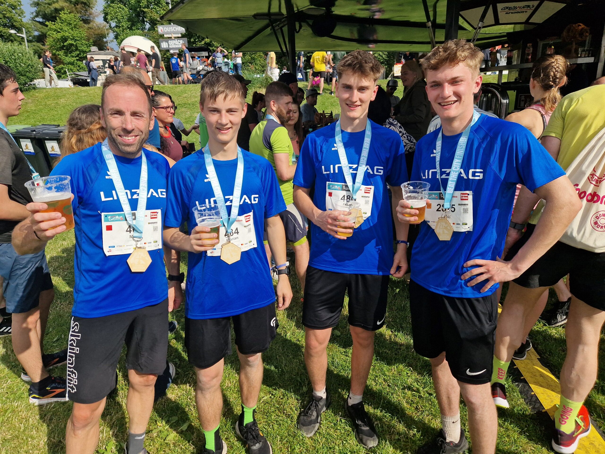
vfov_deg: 58.9
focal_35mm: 23
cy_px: 227
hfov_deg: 73.9
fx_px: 402
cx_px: 302
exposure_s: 1/2792
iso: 50
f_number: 1.8
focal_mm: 5.4
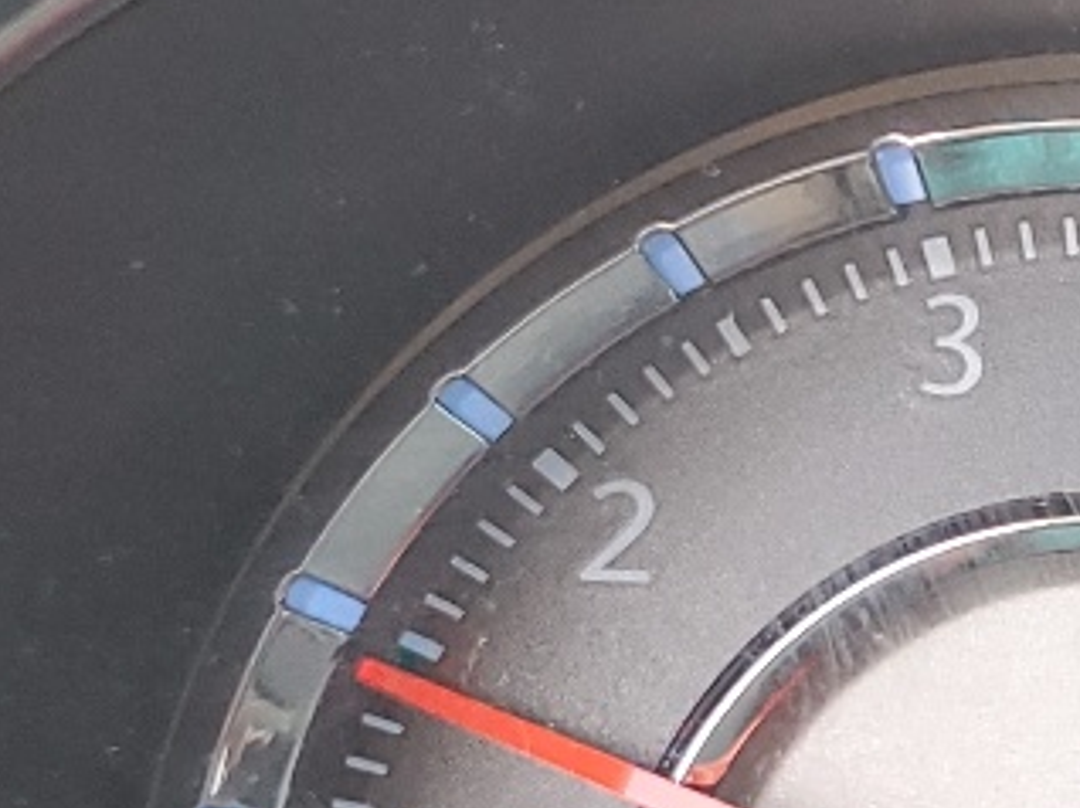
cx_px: 2673
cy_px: 828
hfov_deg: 11.9
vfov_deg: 11.2
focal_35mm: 131
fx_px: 4084
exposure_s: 1/120
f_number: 1.5
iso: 61
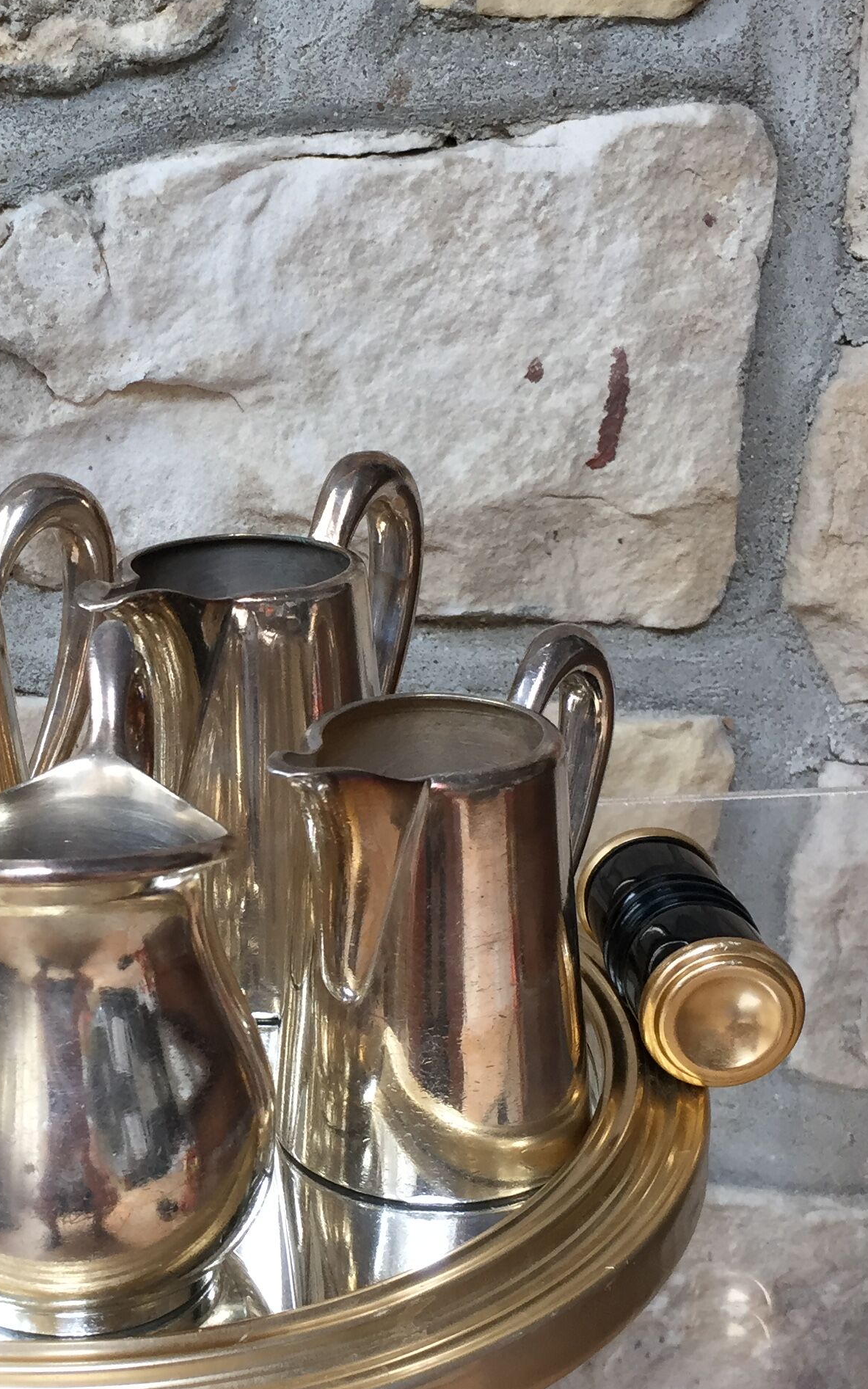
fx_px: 2006
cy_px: 696
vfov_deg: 38.2
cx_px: 139
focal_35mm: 53
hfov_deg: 23.9
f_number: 2.2
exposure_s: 1/33
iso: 32
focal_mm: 4.15
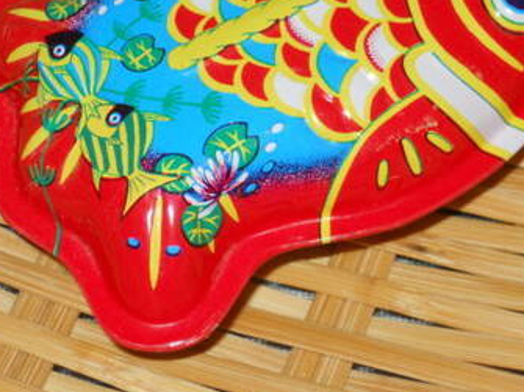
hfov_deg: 17.4
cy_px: 80
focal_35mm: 113
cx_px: 322
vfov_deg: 13.0
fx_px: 1710
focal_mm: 11.2
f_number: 8
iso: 80
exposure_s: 1/60
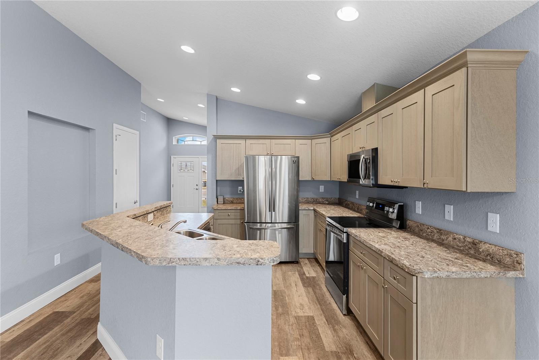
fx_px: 255
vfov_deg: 70.5
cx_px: 270
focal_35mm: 17
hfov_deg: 93.3
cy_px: 180
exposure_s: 1/2
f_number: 8
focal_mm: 17
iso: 400
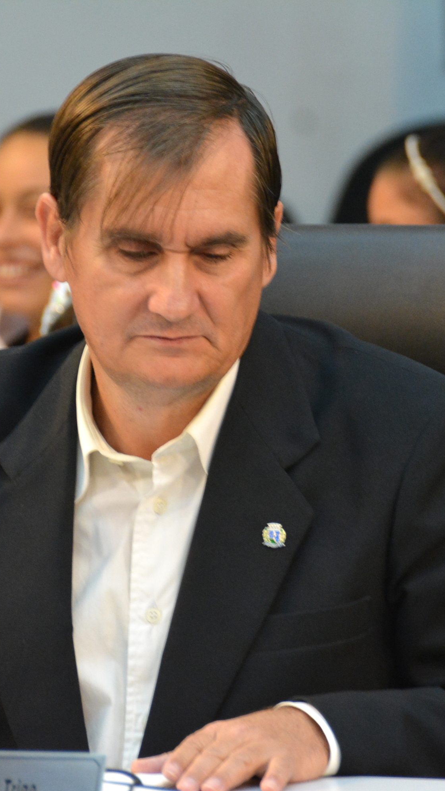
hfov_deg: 2.6
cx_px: 251
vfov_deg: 4.6
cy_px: 396
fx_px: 9879
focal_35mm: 471
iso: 1800
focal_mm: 200
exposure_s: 1/125
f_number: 5.6
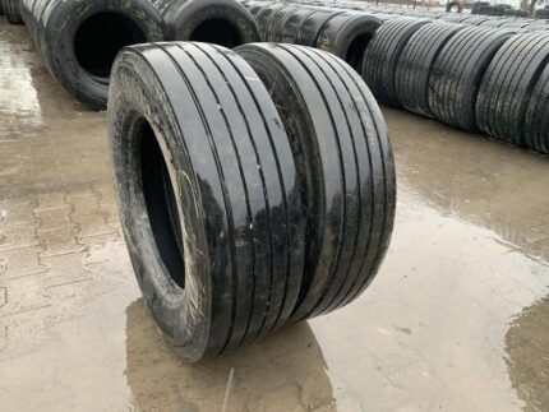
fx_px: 413
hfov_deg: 67.3
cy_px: 206
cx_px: 274
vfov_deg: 53.1
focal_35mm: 26
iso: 100
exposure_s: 1/60
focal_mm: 4.25
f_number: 1.8
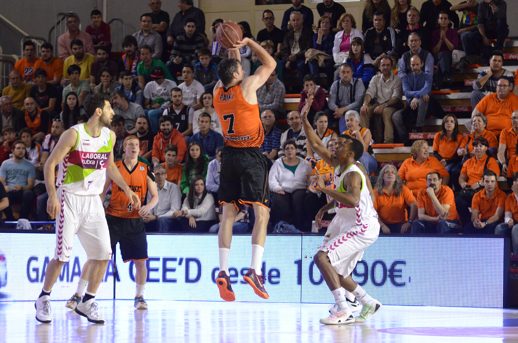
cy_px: 172
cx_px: 259
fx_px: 2412
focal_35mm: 168
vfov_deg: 8.1
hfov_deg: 12.3
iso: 3200
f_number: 2.8
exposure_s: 1/1000
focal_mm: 112
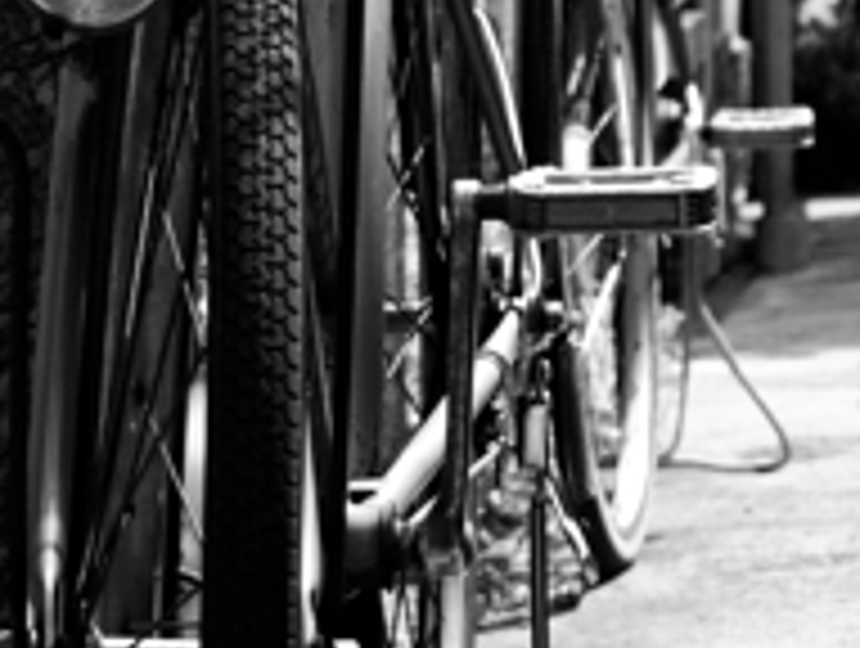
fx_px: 6273
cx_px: 1220
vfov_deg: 5.9
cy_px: 135
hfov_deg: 7.7
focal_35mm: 252
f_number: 2.8
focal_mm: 18.5
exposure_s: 1/1250
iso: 160
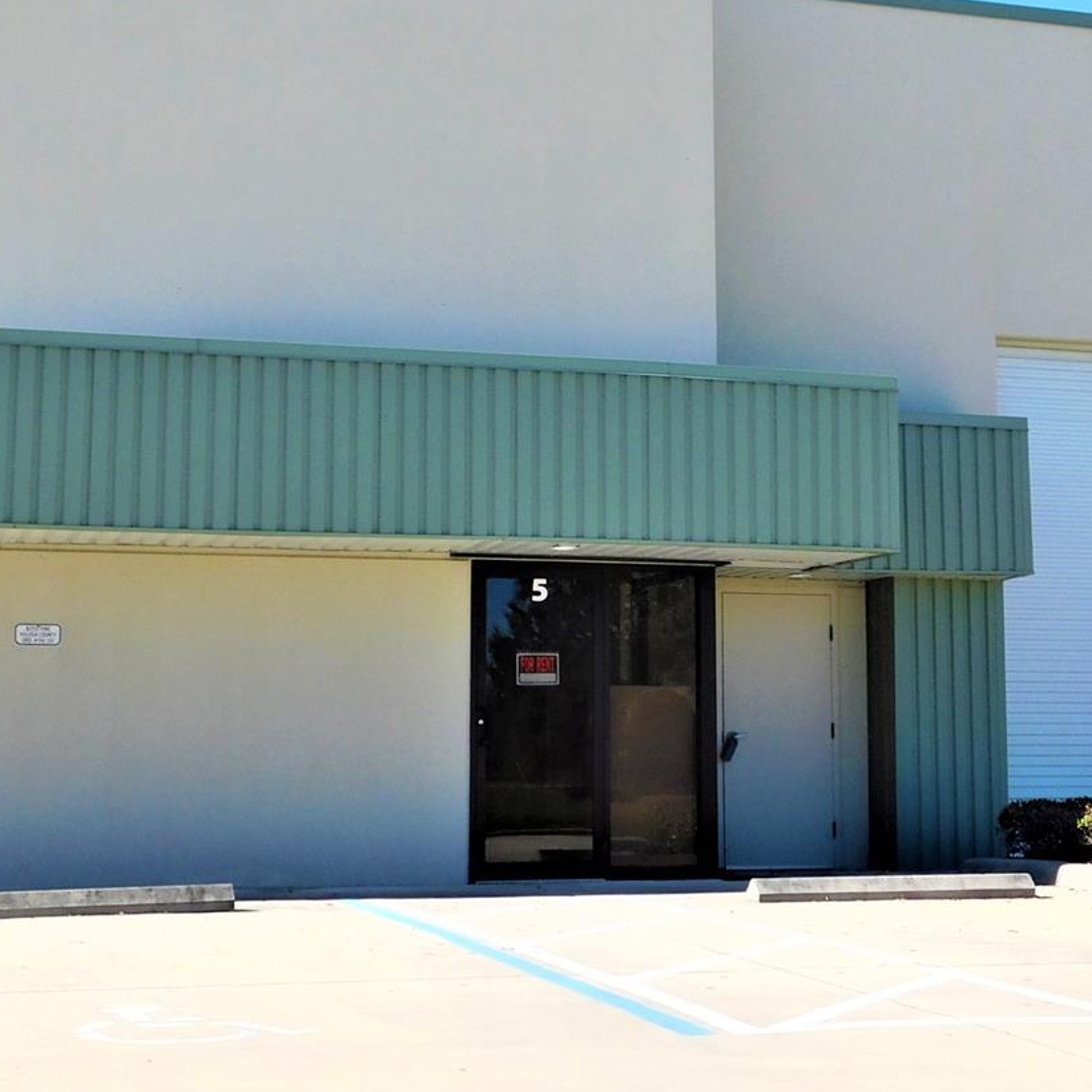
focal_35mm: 62
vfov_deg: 27.6
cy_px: 385
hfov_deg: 27.7
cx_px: 601
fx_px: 2213
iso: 125
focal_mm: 6.3
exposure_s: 1/800
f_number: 3.5
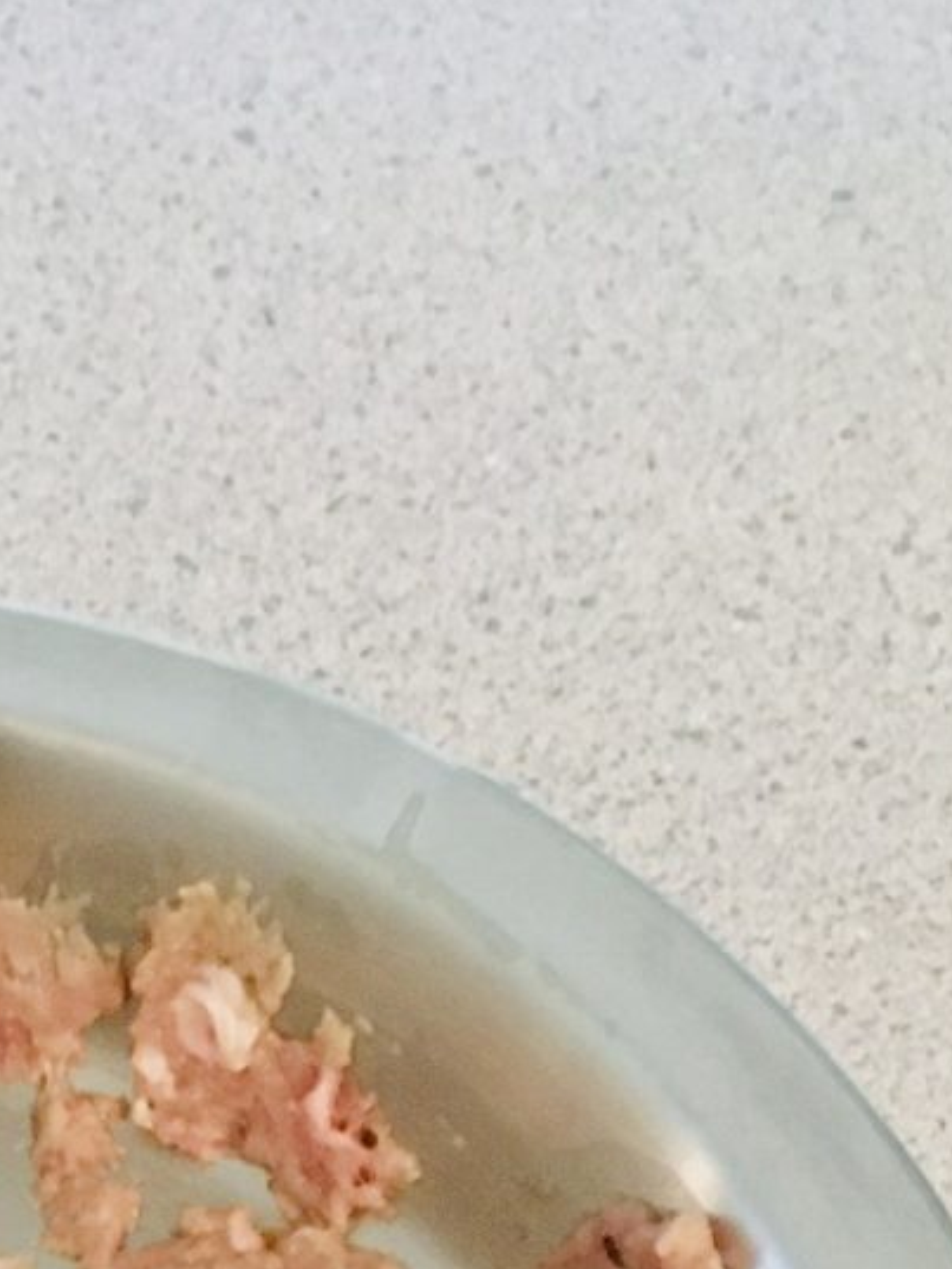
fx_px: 3042
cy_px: 1803
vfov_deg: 20.7
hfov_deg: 17.0
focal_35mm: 83
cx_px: -189
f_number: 2.2
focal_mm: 4.15
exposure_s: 1/15
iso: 400
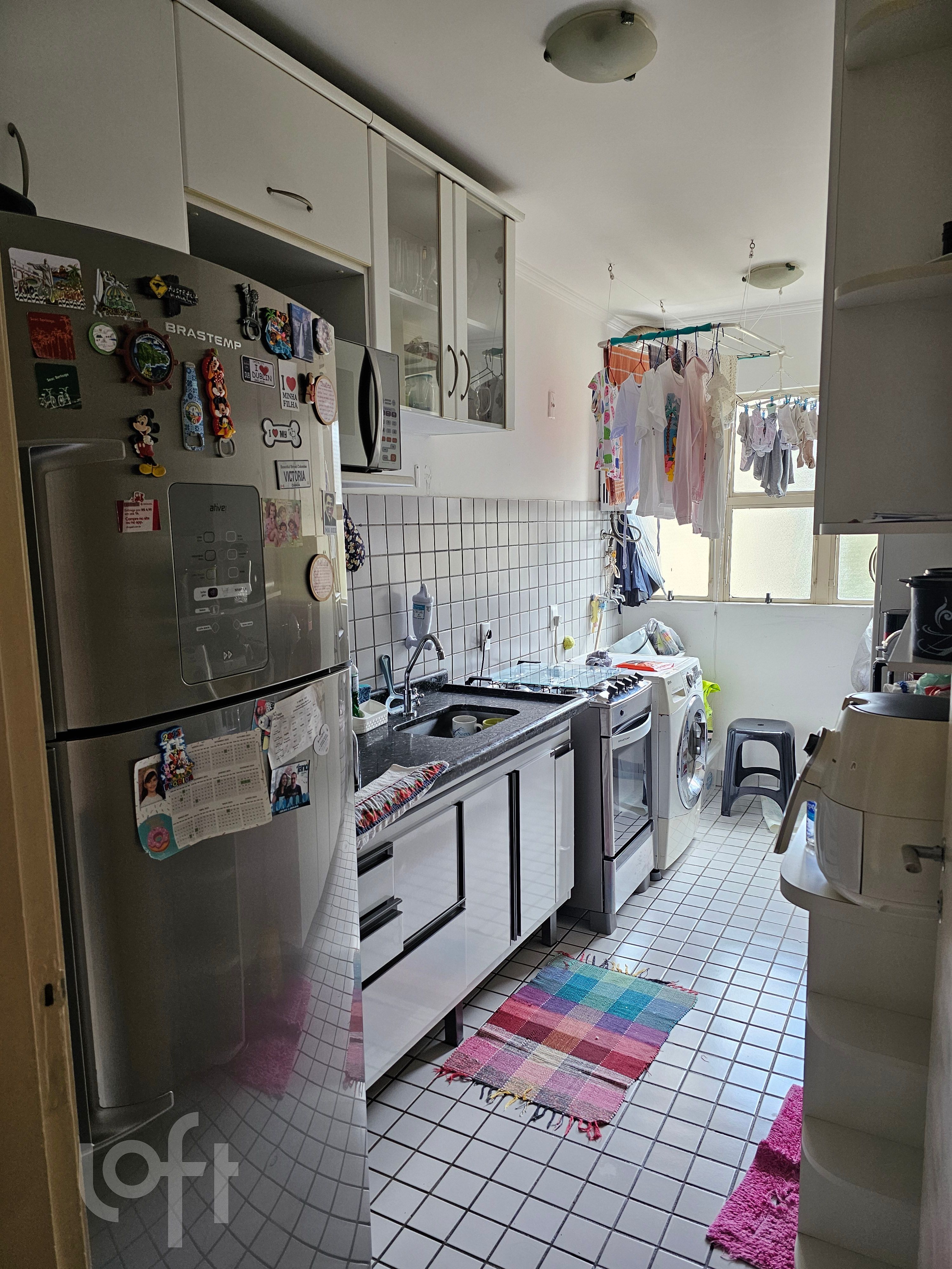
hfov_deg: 58.9
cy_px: 634
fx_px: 843
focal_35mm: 23
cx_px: 476
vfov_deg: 73.9
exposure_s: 1/120
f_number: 1.7
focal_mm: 6.3
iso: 200
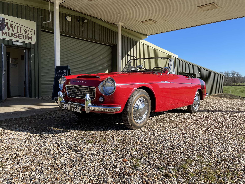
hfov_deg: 67.3
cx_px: 122
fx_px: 184
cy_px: 92
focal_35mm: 26
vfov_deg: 53.1
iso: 32
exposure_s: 1/2451
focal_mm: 4.2
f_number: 1.6
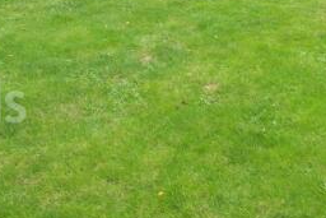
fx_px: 544
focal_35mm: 60
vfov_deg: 17.5
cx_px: 229
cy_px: -196
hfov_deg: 33.0
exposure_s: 1/15
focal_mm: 10
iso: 160
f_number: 8
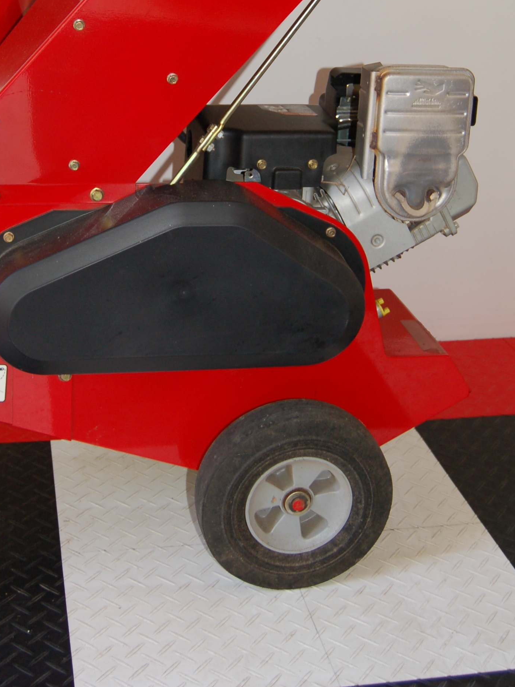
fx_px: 1111
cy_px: 142
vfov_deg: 33.4
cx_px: 206
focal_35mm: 56
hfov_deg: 26.0
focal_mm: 24
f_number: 4
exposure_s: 1/60
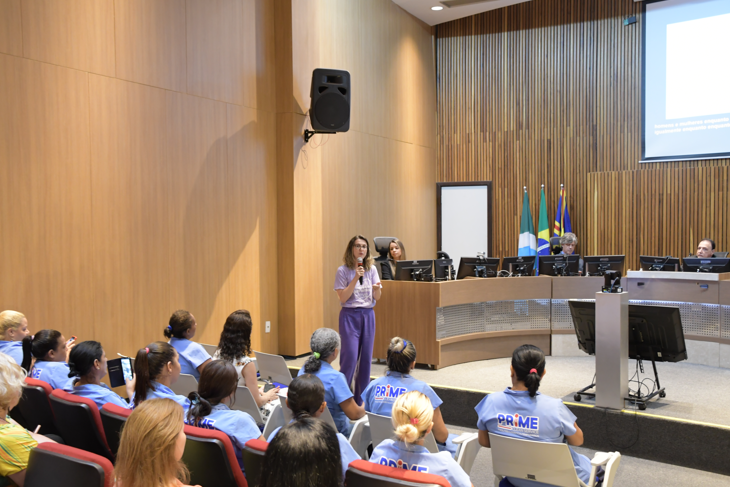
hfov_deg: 50.7
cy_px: 248
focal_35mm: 38
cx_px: 361
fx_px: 771
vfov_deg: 35.1
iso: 1600
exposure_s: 1/20
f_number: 4
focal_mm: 24
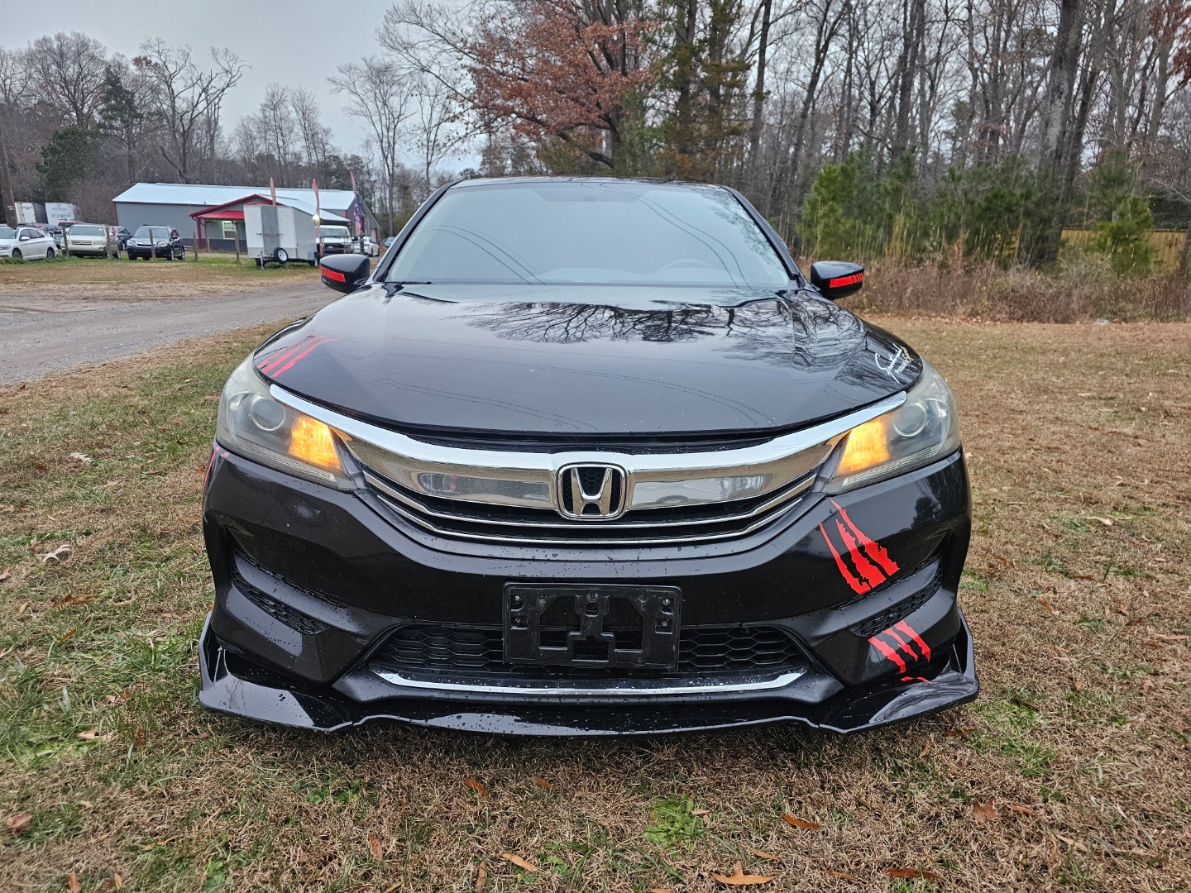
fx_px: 791
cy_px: 446
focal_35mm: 23
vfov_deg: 58.9
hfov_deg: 73.9
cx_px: 596
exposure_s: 1/190
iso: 200
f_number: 1.7
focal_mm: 6.3
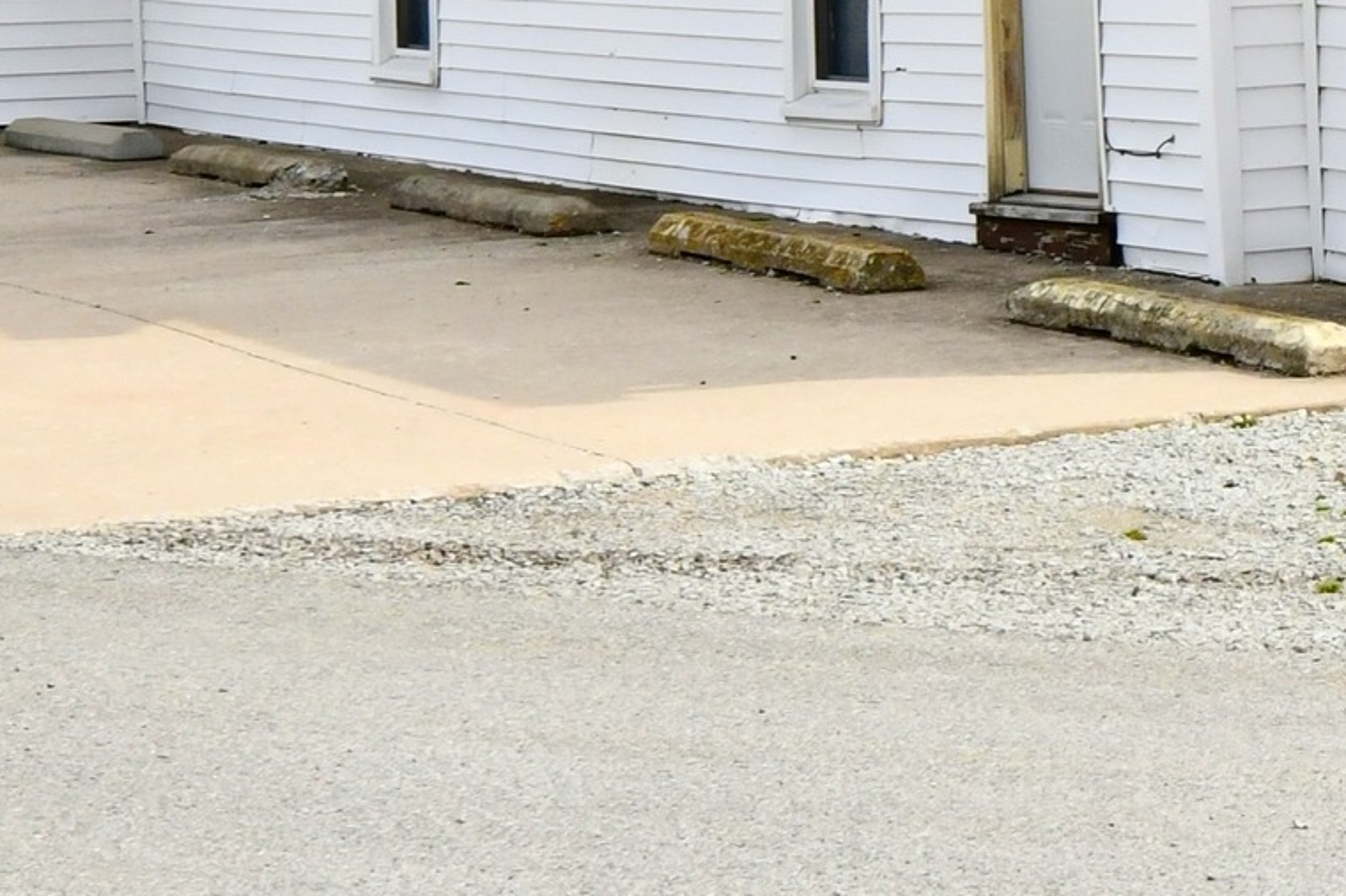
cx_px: 1718
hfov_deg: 20.2
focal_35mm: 93
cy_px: -225
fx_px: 3475
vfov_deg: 14.2
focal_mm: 23
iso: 640
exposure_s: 1/640
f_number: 13
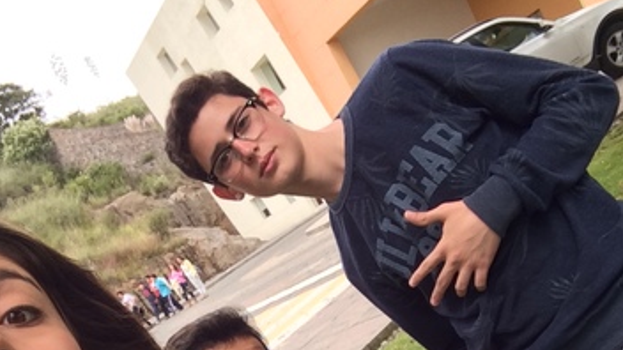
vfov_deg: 23.9
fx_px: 760
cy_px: 407
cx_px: 308
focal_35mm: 46
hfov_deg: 44.6
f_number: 2.4
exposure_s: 1/142
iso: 50
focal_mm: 2.15
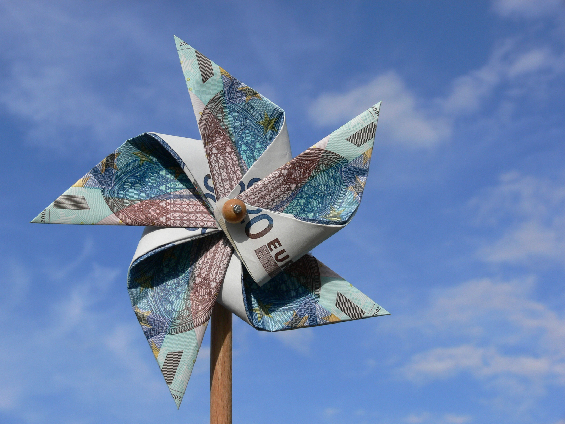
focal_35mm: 64
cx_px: 282
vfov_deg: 22.9
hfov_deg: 30.3
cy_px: 212
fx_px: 1045
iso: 80
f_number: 5.6
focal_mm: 13.4
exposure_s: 1/400
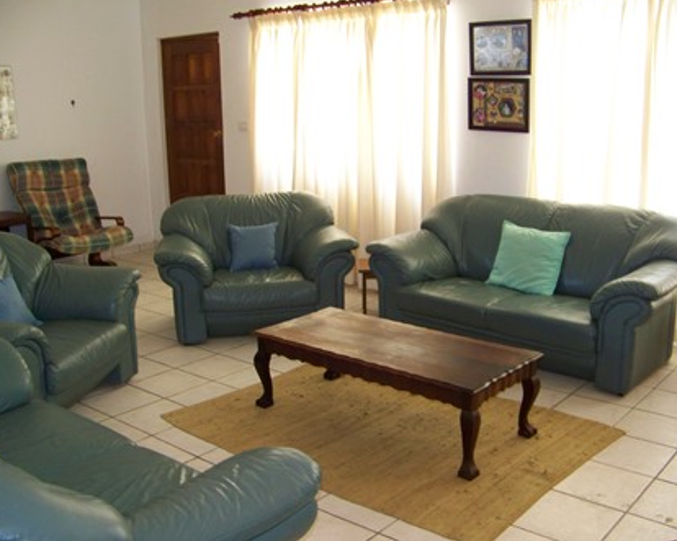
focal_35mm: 38
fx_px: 761
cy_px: 268
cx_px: 321
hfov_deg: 47.9
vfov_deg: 39.1
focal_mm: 5.85
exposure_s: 1/30
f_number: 2.8
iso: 200
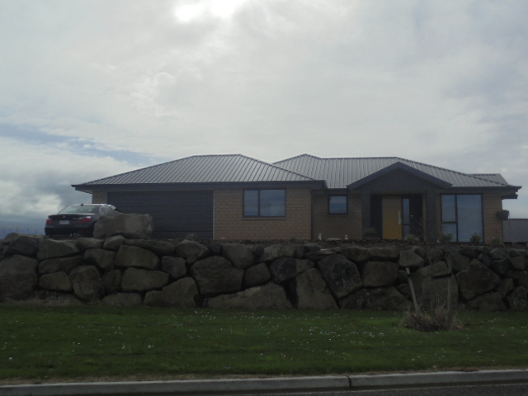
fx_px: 580
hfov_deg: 49.0
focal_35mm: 38
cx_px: 264
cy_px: 198
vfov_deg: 37.7
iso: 100
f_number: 13.3
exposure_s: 1/200
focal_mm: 6.9
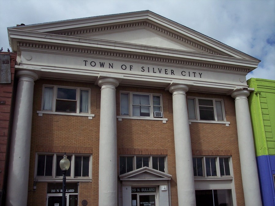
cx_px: 138
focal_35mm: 39
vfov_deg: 36.8
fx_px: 310
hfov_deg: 47.9
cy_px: 103
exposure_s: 1/1000
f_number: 4
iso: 100
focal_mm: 8
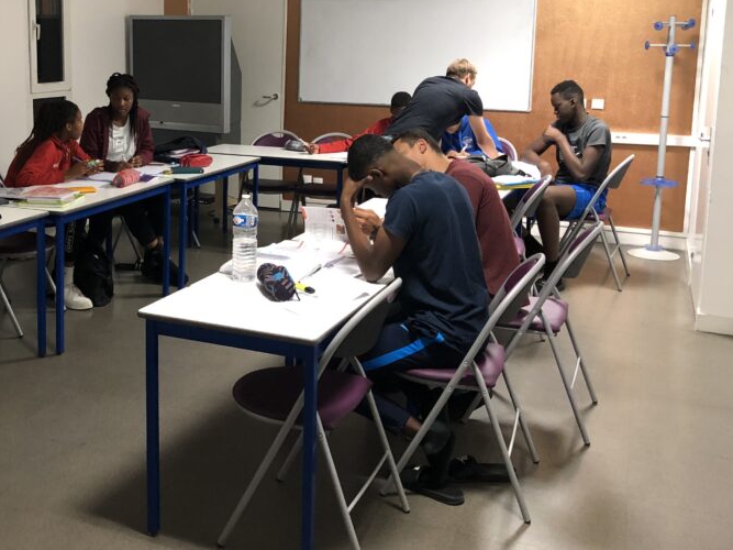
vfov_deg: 33.2
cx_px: 226
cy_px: 172
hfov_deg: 43.1
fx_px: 910
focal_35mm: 43
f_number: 1.8
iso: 100
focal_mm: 4
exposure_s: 1/9
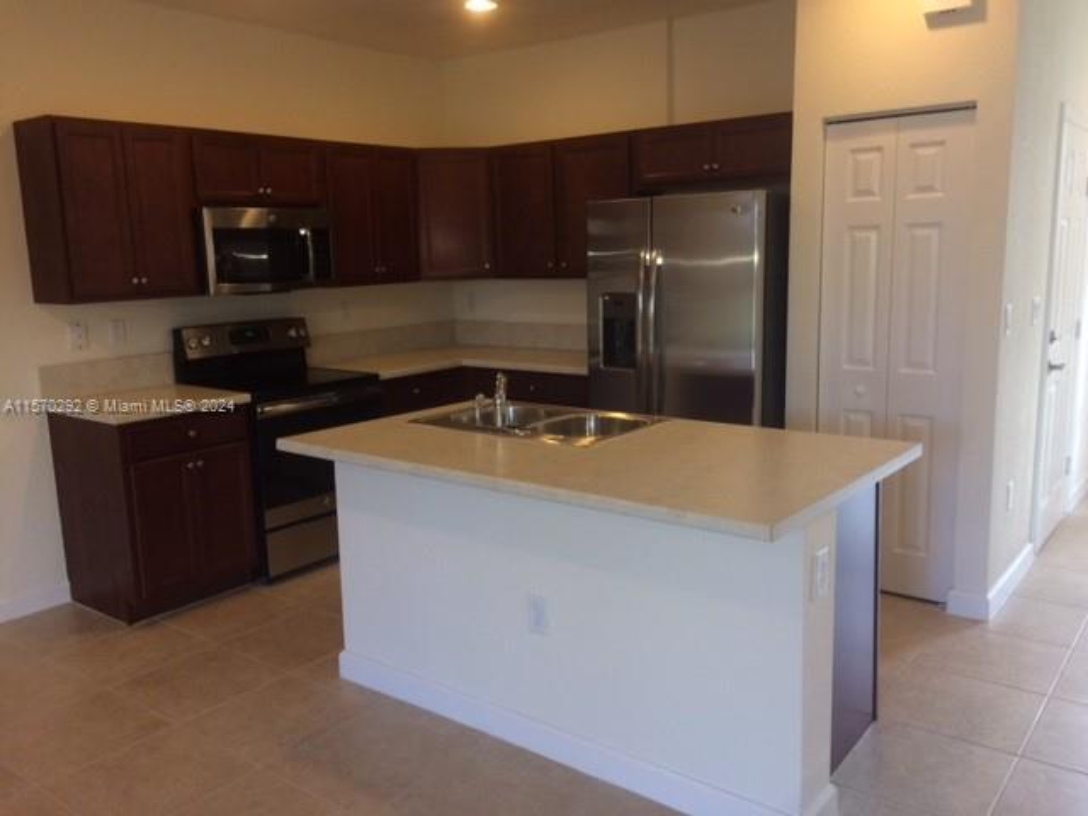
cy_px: 408
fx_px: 911
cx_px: 544
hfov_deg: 61.7
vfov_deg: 48.2
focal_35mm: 29
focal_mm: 4.15
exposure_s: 1/30
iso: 80
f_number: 2.2
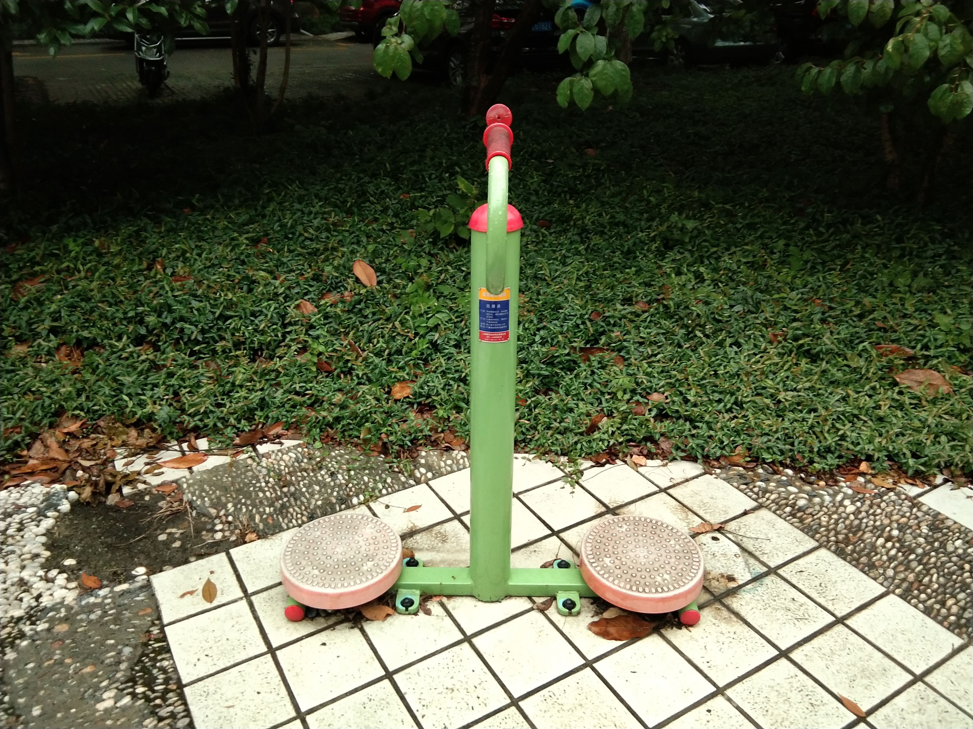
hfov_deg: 58.4
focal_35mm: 31
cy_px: 364
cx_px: 486
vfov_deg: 45.4
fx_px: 871
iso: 500
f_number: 2.2
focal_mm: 3.69
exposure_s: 1/25
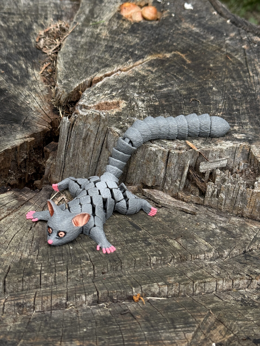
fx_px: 481
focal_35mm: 48
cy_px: 173
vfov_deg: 39.7
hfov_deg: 30.3
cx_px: 130
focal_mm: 6.76
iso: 64
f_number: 1.78
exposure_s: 1/198
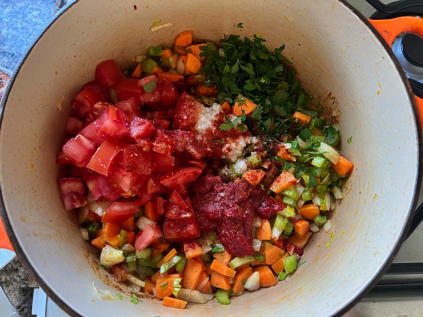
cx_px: 212
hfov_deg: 67.3
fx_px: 318
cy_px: 158
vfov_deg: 53.1
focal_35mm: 26
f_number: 1.5
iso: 200
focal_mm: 5.7
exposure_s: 1/60
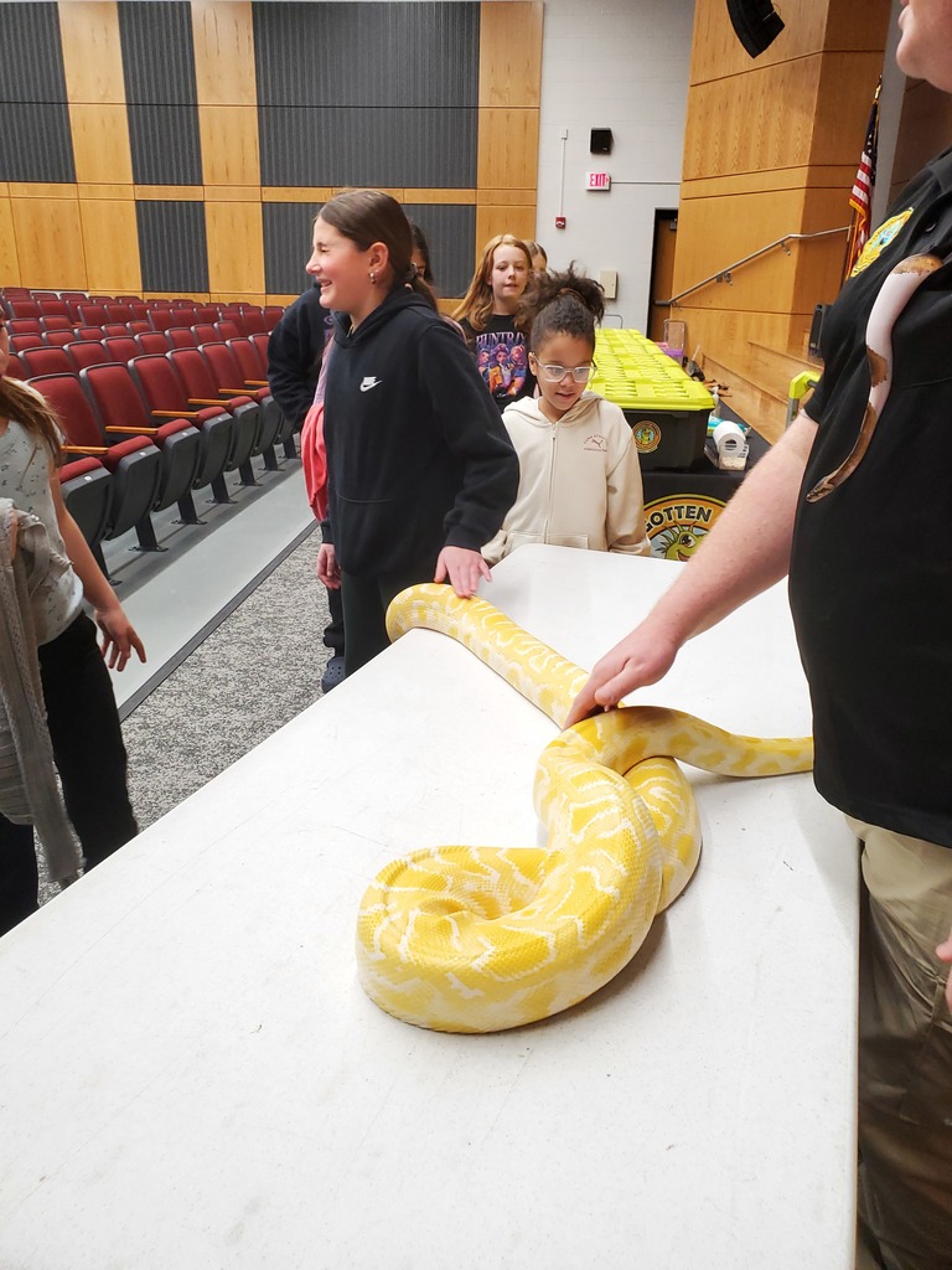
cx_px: 476
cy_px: 635
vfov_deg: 67.3
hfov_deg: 53.1
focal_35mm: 26
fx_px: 953
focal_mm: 4.3
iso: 200
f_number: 2.4
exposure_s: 1/50
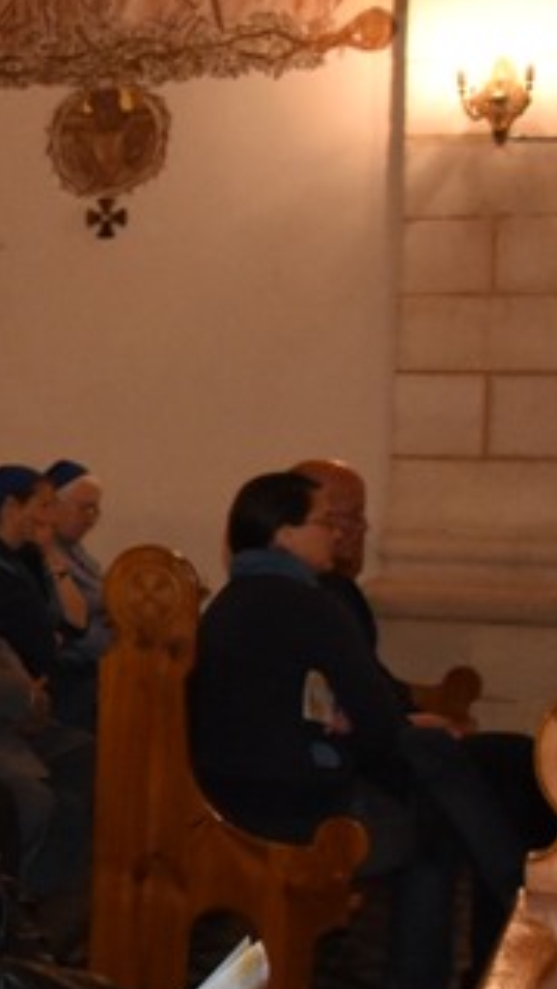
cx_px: -454
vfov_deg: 25.9
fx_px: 2126
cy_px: 745
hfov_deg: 13.4
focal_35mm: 81
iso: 5000
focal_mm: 24
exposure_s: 1/60
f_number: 8
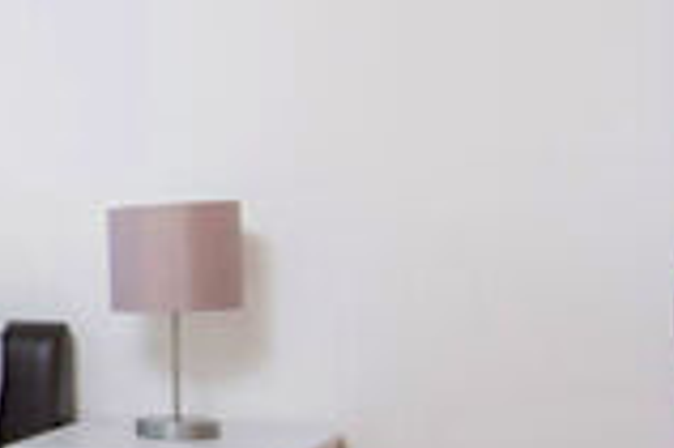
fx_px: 1160
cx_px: -601
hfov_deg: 20.3
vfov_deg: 21.3
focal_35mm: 62
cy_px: 412
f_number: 8
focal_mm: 14
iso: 320
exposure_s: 1/125
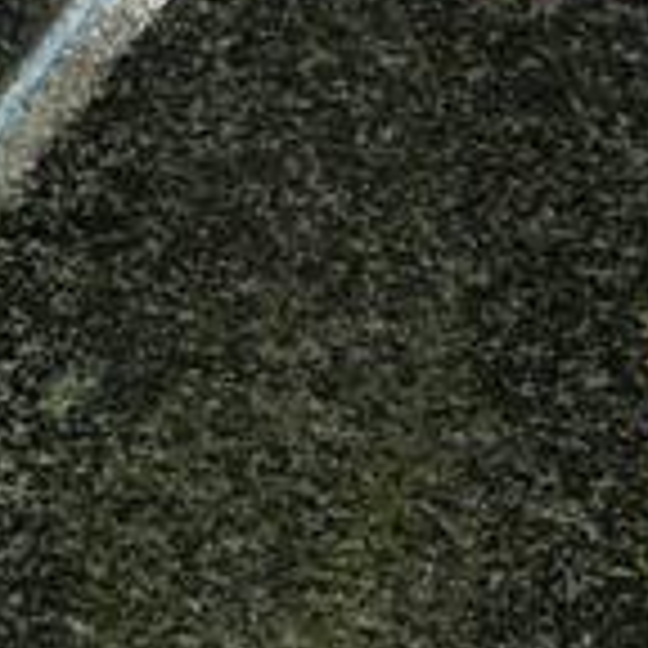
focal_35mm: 459
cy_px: 148
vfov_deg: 3.8
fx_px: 9721
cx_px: 909
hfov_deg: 3.8
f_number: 4
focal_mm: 19.5
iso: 100
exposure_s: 1/160
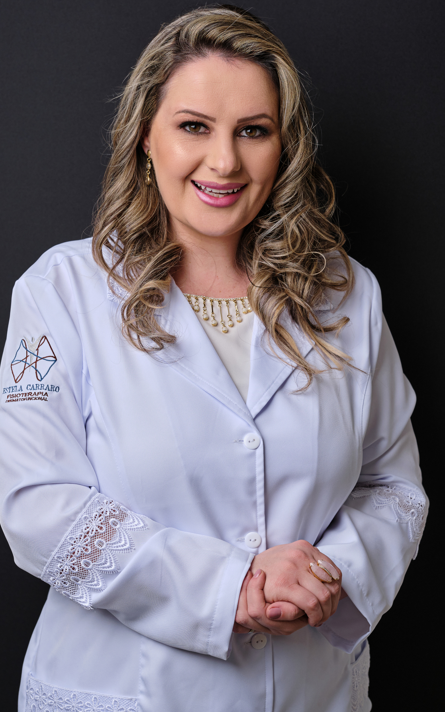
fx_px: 1494
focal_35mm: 77
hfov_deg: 16.9
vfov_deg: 26.8
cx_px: 219
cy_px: 357
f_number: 5
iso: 250
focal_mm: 50
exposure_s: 1/250
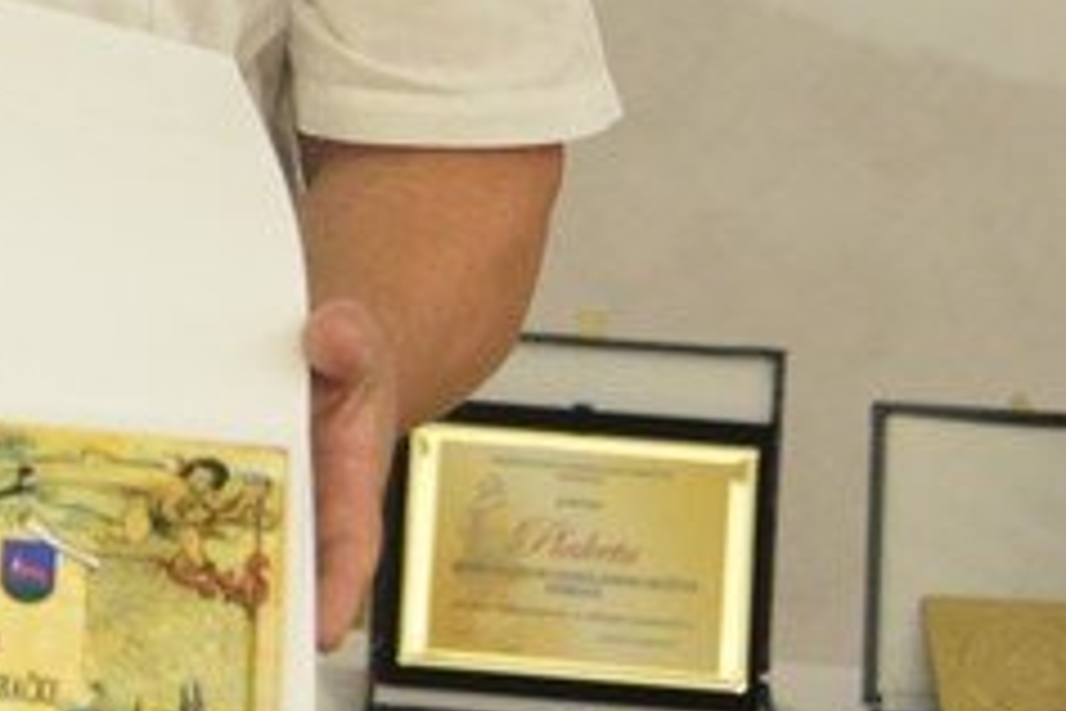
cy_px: -414
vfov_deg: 5.5
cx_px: -625
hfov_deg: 8.1
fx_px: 7343
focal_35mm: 248
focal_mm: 70
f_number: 5
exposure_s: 1/125
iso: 4000
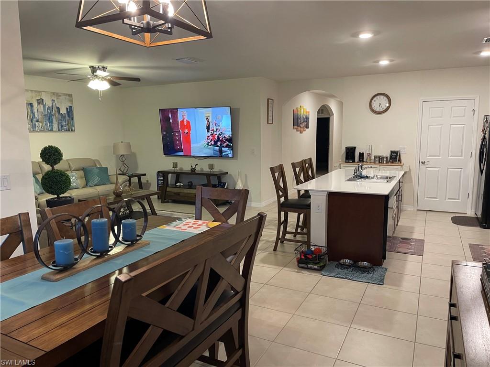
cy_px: 184
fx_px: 368
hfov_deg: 67.3
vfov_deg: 53.1
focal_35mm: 26
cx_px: 245
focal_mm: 5.1
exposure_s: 1/60
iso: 200
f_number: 1.6
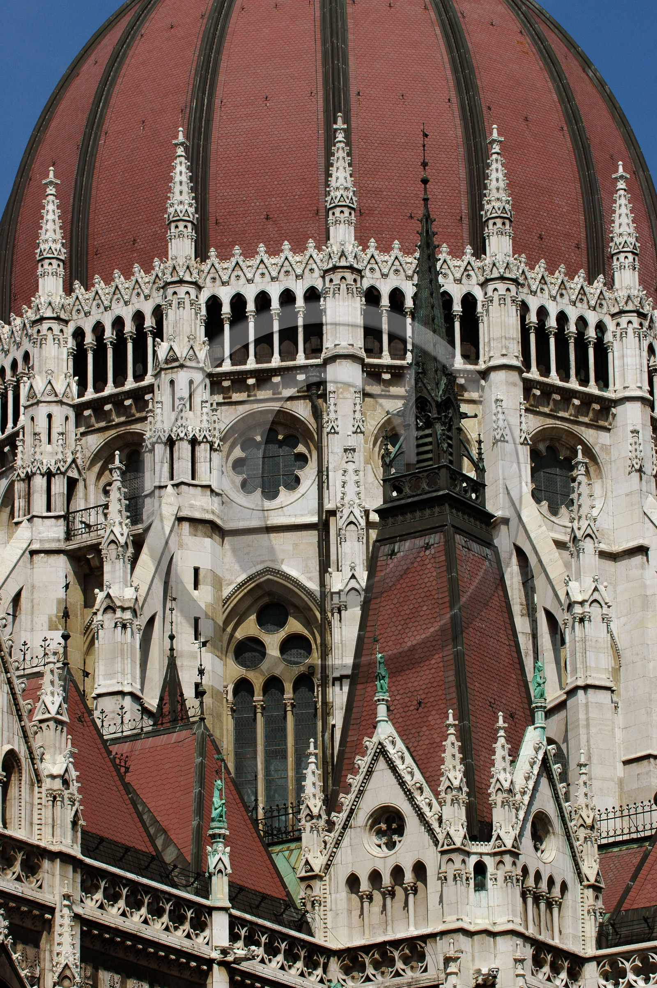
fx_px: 4031
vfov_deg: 14.0
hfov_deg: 9.3
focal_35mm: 147
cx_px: 328
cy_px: 494
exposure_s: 1/640
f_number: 8
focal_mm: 98
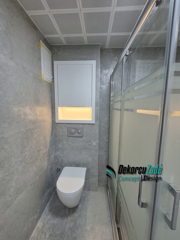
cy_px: 120
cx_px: 90
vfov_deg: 106.2
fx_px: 90
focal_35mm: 13
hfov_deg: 89.9
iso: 160
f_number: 2.2
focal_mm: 1.74
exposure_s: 1/50
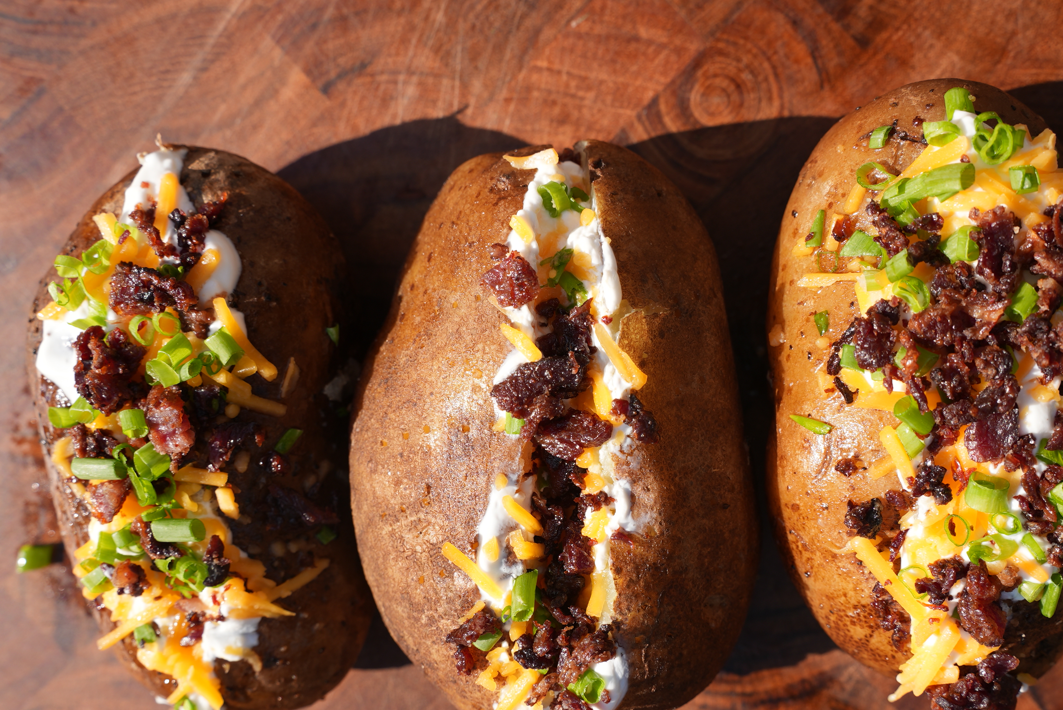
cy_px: 432
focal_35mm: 42
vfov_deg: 31.8
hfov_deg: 46.3
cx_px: 588
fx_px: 1241
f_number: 6.3
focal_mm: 34
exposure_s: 1/160
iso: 80
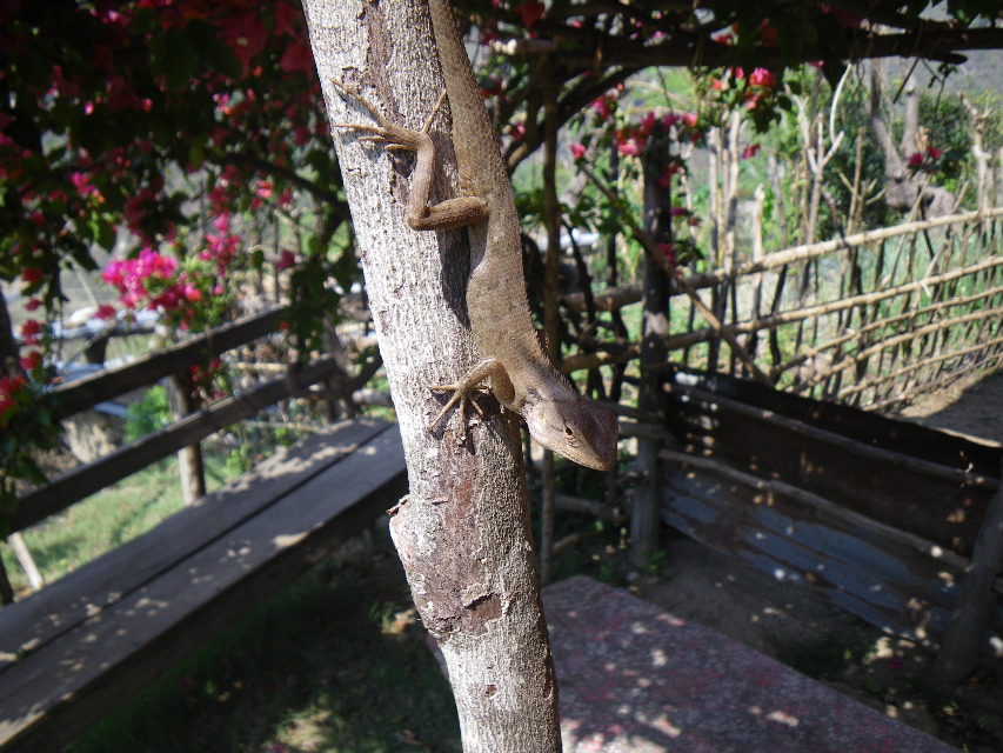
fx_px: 811
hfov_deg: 63.4
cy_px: 376
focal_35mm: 28
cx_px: 502
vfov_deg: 49.8
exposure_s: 1/200
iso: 50
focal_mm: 5
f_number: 3.5
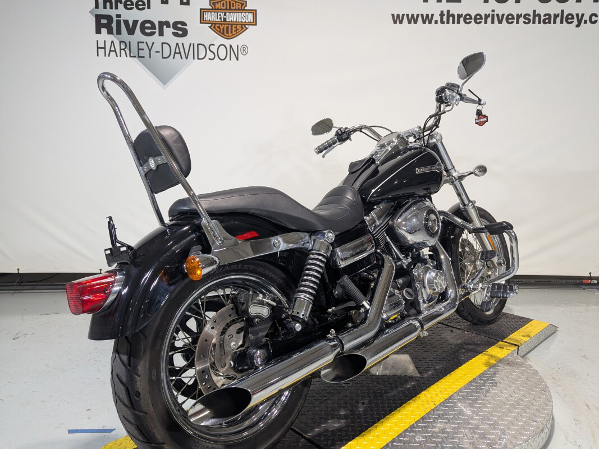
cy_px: 224
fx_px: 415
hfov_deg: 71.6
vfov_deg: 56.8
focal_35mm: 24
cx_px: 300
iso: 54
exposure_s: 1/60
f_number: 1.85
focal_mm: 6.81
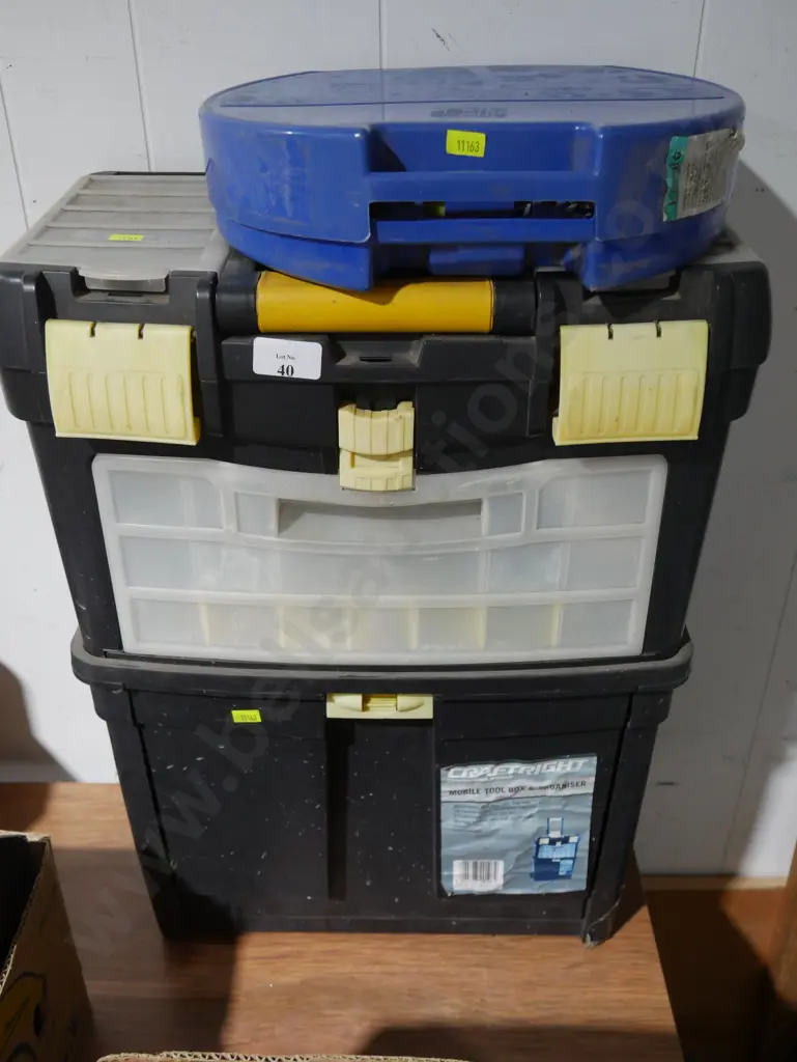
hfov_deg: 41.8
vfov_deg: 53.9
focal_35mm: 34
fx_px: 1043
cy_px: 531
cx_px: 398
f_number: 4
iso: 800
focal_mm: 17
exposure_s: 1/60
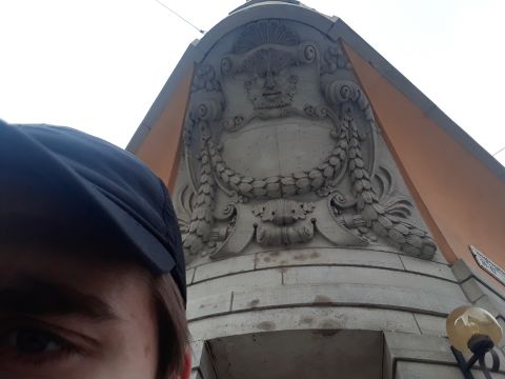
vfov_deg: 45.4
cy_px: 190
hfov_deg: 58.4
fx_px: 452
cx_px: 252
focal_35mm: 31
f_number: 1.9
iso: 50
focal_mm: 2.91
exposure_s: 1/668
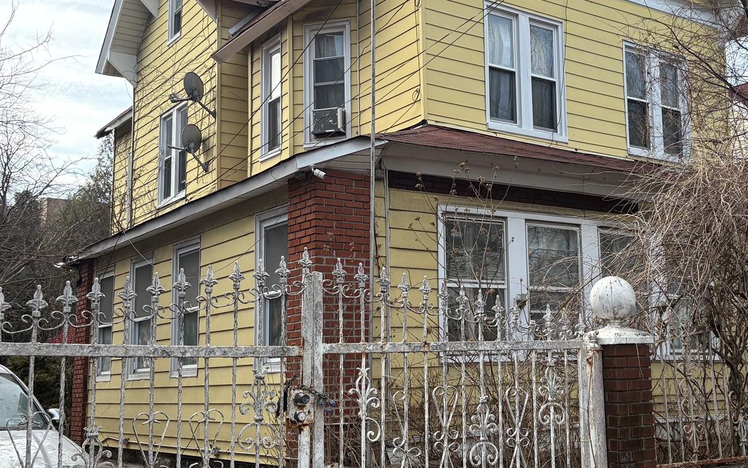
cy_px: 219
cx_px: 504
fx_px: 958
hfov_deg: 42.0
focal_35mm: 47
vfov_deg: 27.4
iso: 64
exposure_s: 1/1667
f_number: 1.6
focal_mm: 5.96
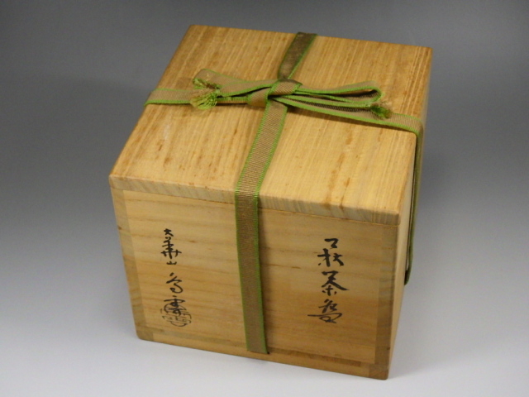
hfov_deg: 31.2
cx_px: 264
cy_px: 198
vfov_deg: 23.7
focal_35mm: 62
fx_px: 947
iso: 200
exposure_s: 1/60
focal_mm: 11.1
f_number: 4.6
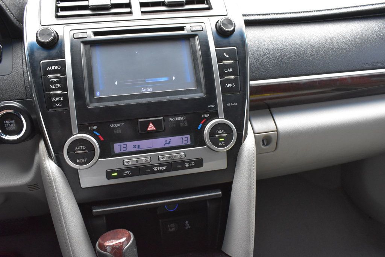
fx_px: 337
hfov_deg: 59.5
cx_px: 192
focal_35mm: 32
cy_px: 128
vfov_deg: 41.7
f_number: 9
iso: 2500
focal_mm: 21
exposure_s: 1/100
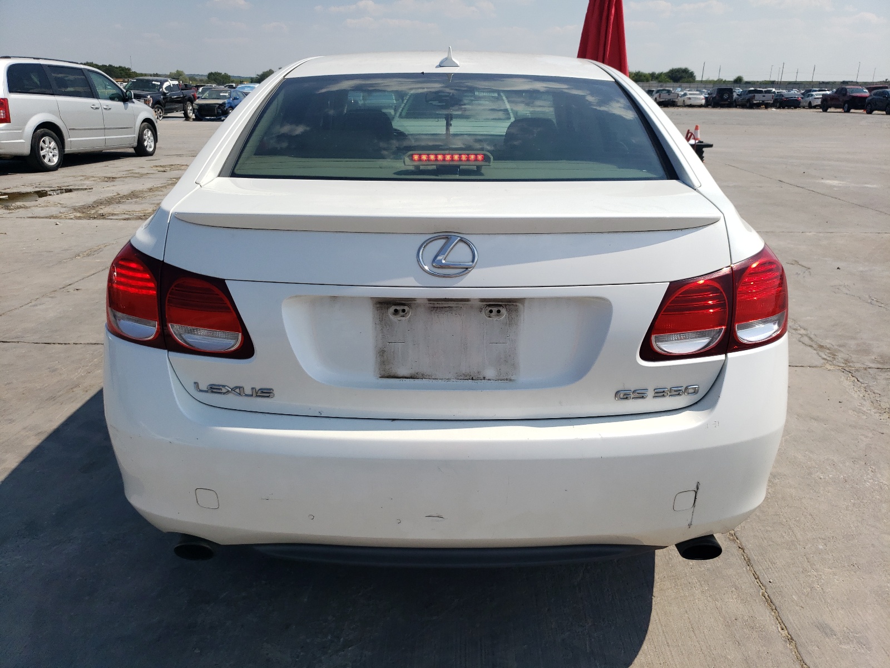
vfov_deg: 53.1
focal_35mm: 26
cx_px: 445
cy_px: 334
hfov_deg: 67.3
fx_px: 668
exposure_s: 1/5000
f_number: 1.5
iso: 50
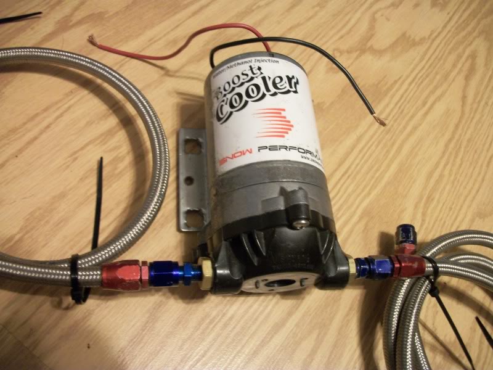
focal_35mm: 32
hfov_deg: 56.8
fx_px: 456
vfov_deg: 44.2
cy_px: 185
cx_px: 246
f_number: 2.9
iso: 202
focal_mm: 5.7
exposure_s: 1/8
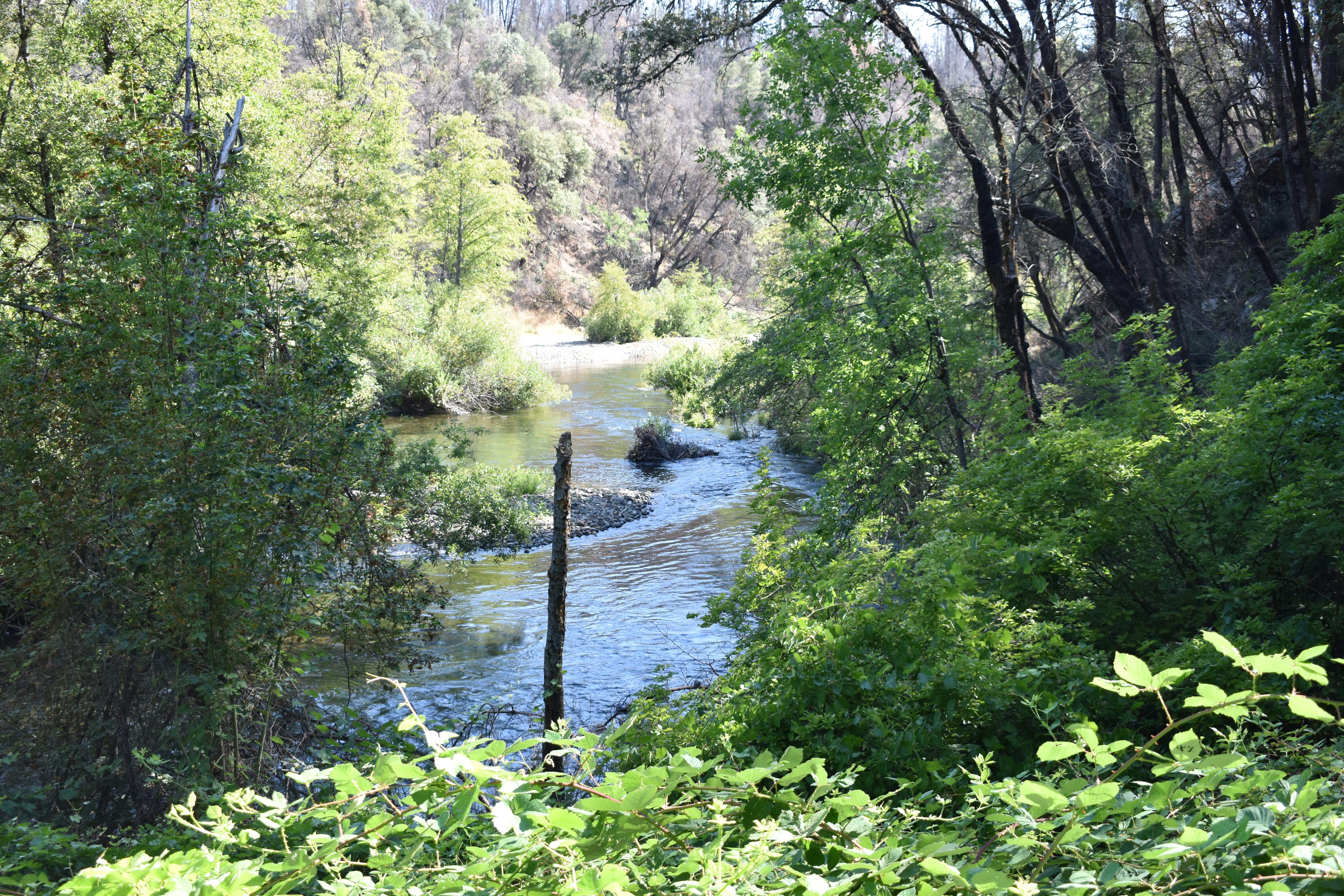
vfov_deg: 31.9
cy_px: 448
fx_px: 1568
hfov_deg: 46.4
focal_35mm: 42
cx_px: 672
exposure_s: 1/250
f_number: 5.6
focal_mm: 28
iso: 360
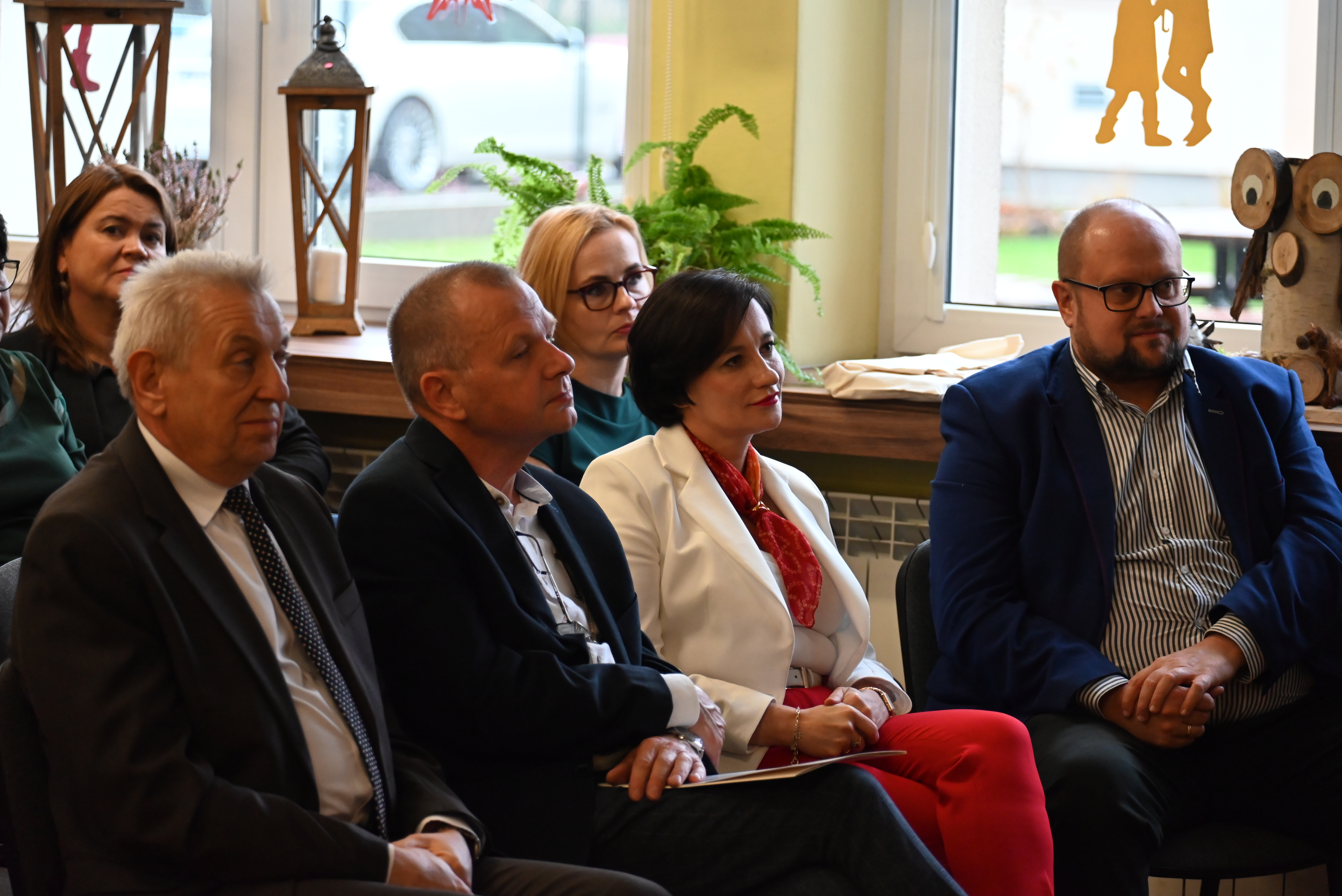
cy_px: 448
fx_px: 5594
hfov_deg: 13.7
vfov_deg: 9.2
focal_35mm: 150
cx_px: 671
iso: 4000
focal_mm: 150
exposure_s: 1/125
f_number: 5.3
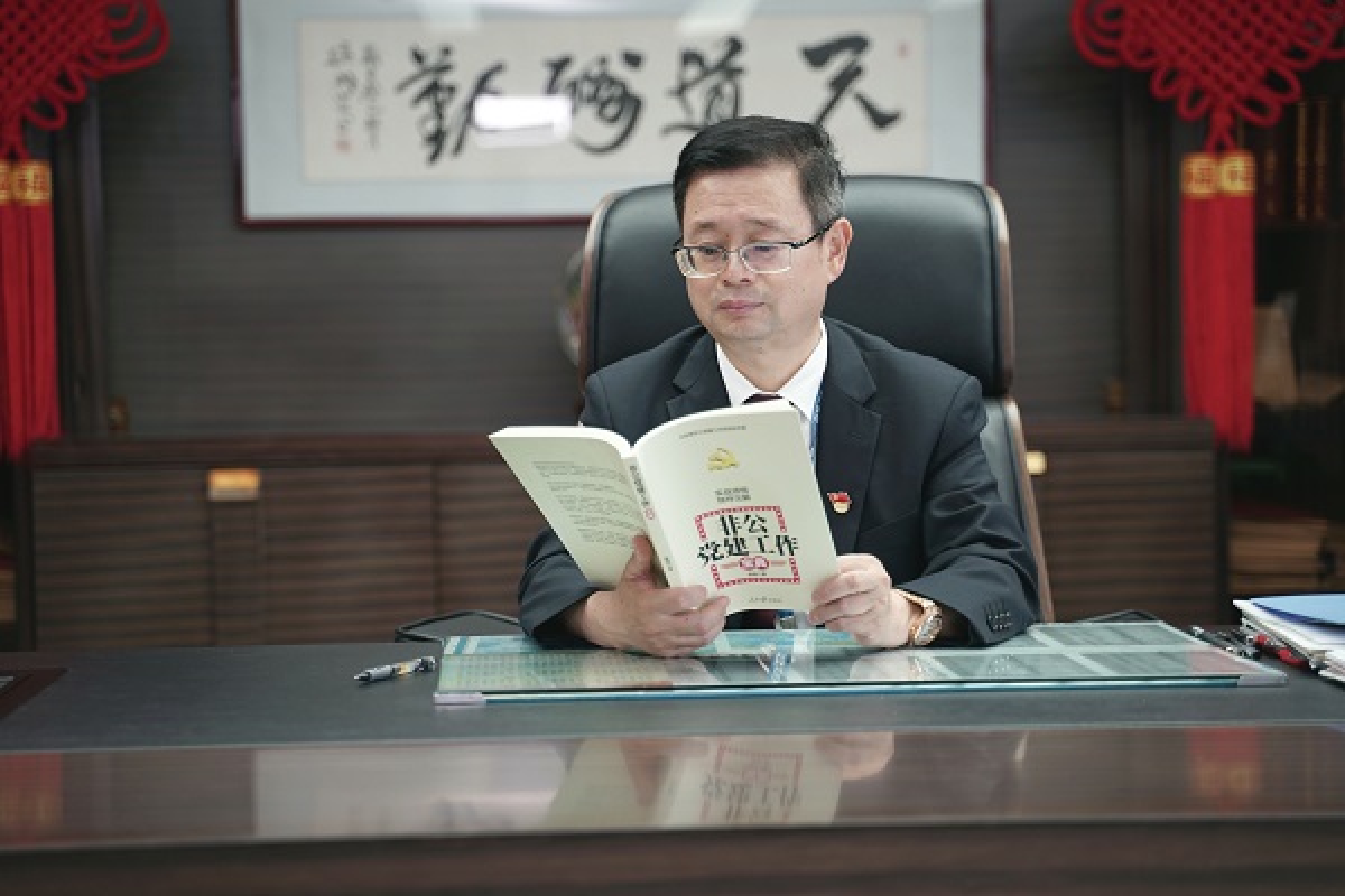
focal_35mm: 75
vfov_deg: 18.2
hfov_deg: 27.0
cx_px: 672
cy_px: 448
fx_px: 2802
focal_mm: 75
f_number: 2.8
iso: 125
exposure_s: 1/40
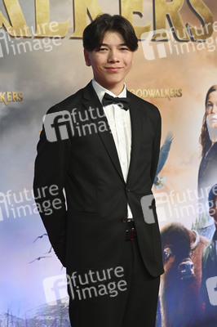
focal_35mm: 75
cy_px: 164
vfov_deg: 27.0
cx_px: 108
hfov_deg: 18.2
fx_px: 679
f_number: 5.6
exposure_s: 1/160
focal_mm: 75
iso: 800
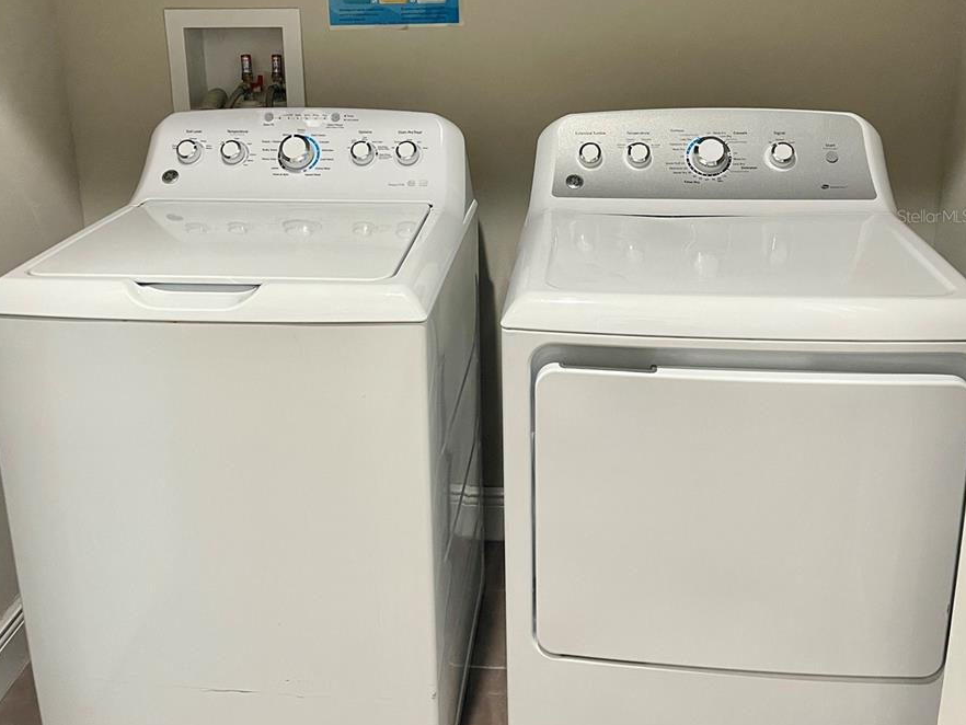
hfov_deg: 53.9
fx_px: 949
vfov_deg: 41.0
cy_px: 216
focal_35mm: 34
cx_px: 482
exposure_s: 1/60
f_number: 1.6
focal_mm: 5.1
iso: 400
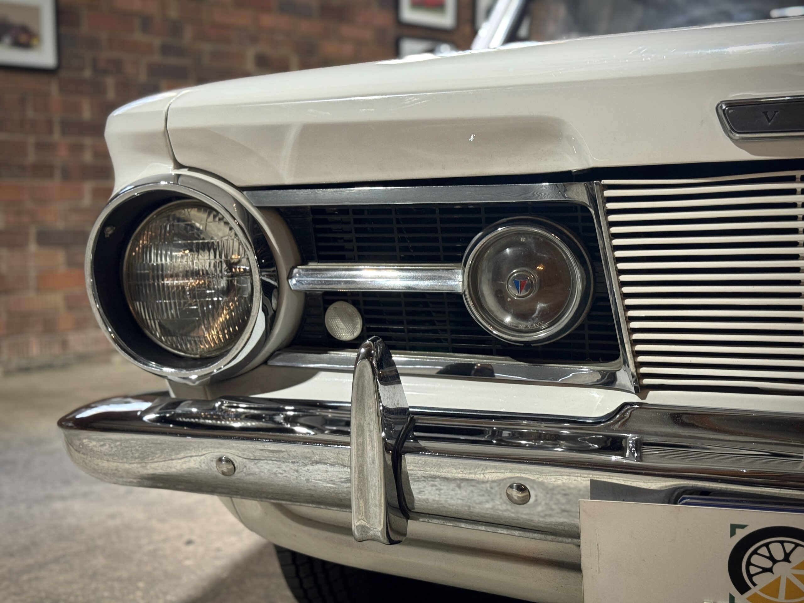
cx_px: 402
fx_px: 1115
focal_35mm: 48
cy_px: 302
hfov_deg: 39.7
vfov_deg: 30.3
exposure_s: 1/33
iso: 200
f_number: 1.78
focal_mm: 6.76
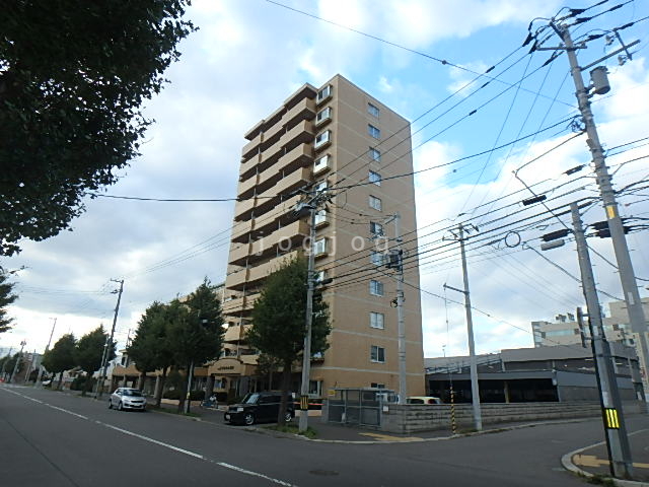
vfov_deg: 63.4
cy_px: 244
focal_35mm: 21
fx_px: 394
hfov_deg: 79.0
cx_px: 324
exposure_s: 1/250
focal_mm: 3.7
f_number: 3.5
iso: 125
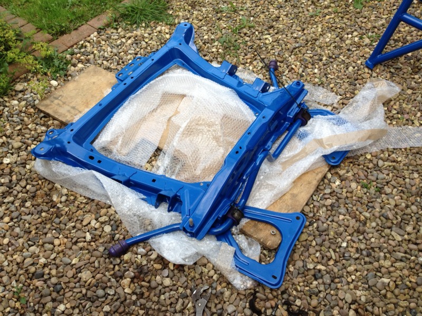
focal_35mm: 35
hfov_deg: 52.6
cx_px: 211
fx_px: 427
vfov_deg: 40.7
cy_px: 158
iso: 64
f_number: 2.4
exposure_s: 1/222
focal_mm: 4.3
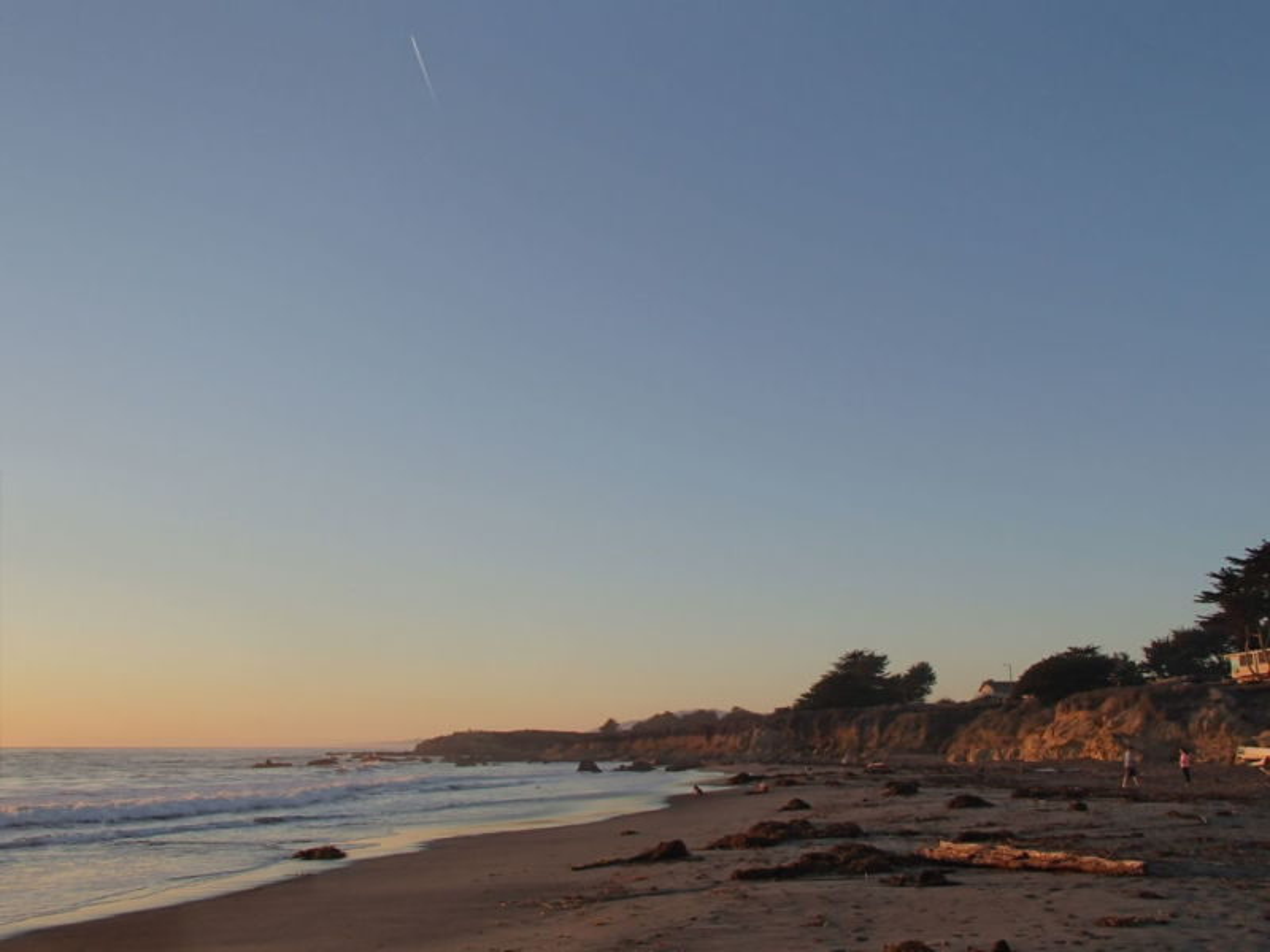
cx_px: 635
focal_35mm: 30
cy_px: 476
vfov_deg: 46.8
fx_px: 1101
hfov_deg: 60.0
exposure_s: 1/200
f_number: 4.1
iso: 100
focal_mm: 5.4
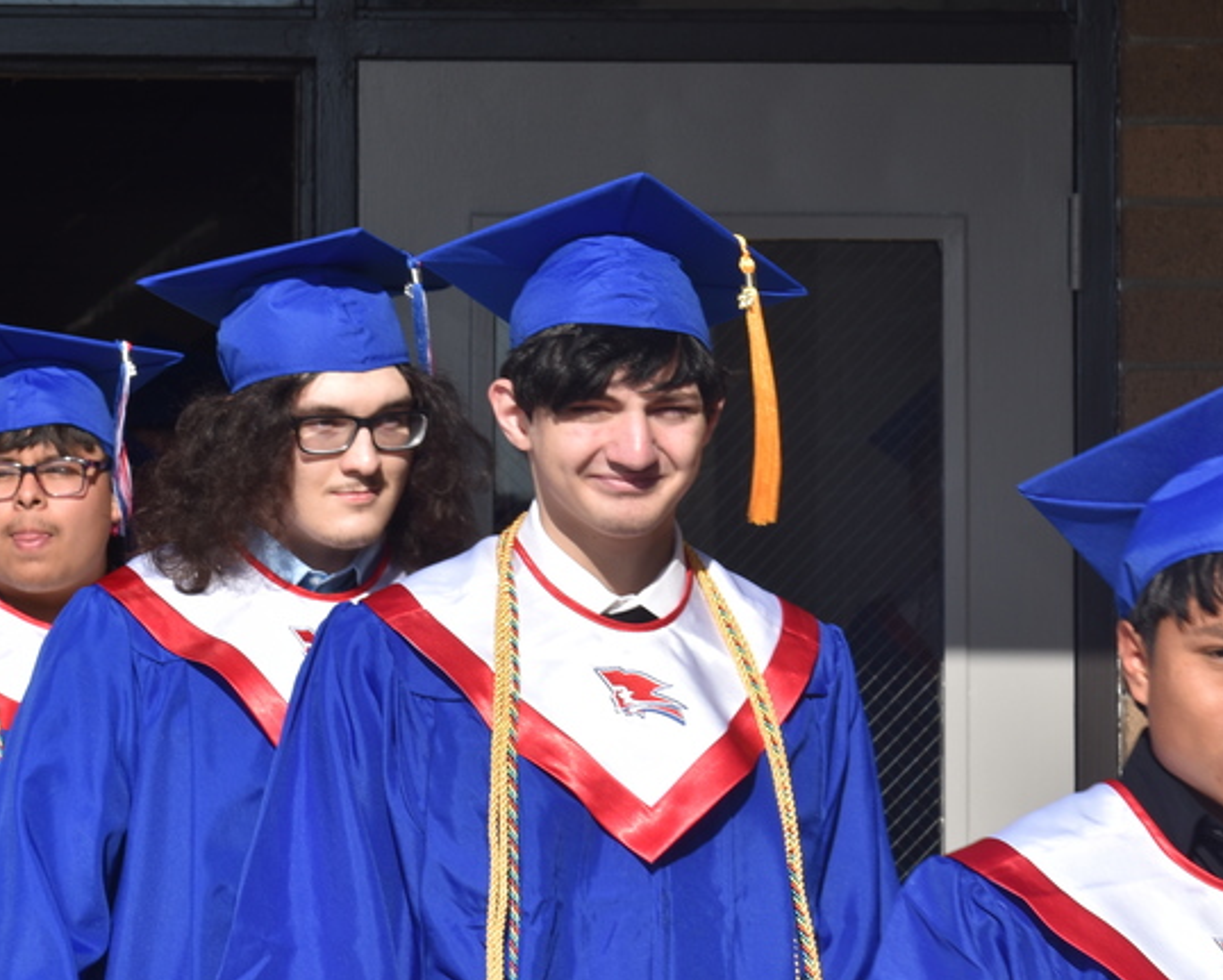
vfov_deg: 6.4
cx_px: 618
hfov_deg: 8.0
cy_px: 606
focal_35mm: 241
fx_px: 8728
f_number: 14
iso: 100
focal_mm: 90
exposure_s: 1/200
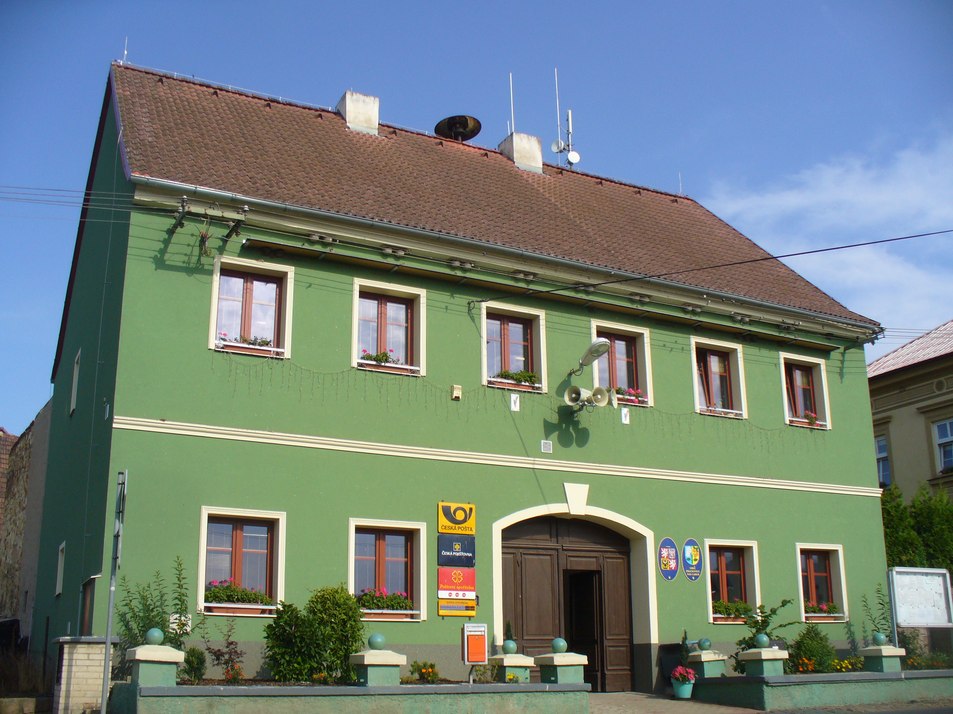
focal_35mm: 37
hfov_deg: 50.1
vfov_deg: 38.7
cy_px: 357
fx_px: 1019
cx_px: 476
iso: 80
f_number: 5.6
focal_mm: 6.1
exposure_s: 1/320
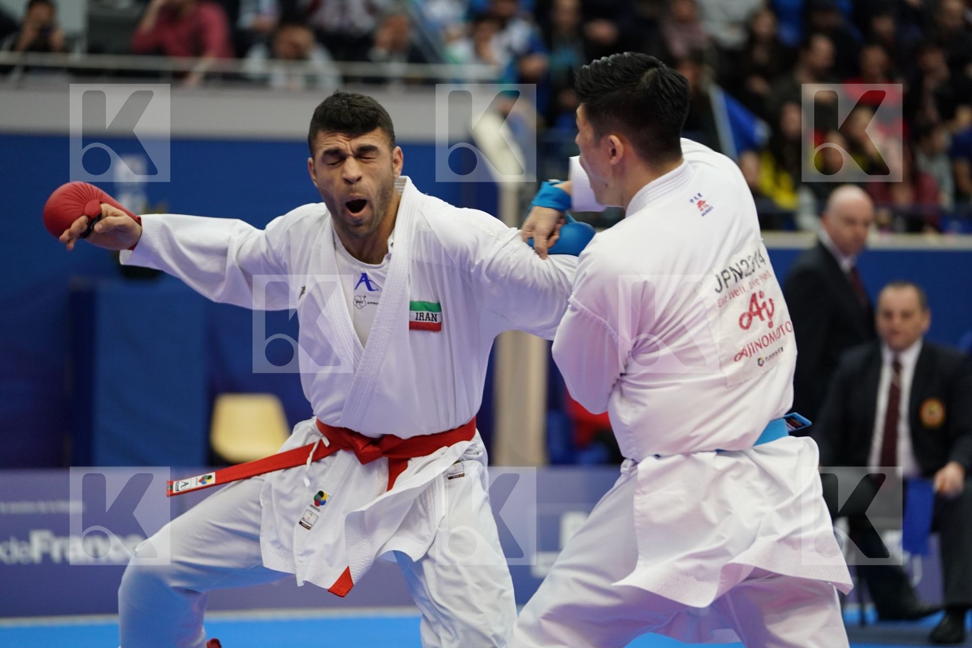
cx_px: 486
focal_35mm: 146
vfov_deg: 9.4
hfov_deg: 14.1
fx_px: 3942
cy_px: 324
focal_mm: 146
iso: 2000
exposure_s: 1/1000
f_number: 2.8
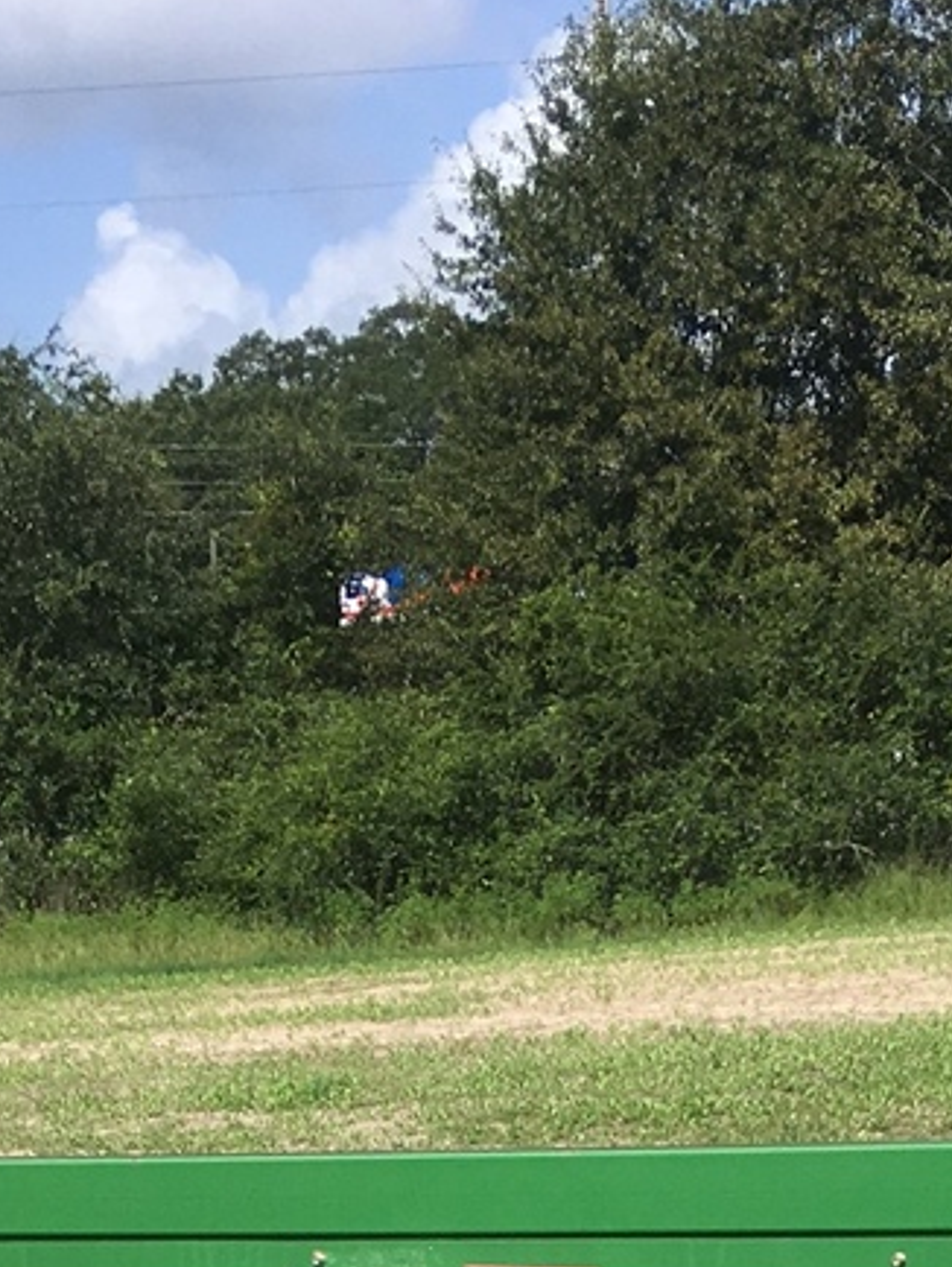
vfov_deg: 16.9
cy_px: 2082
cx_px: 441
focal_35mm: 101
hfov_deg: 14.7
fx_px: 3700
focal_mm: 4.15
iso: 25
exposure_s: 1/2079
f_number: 2.2
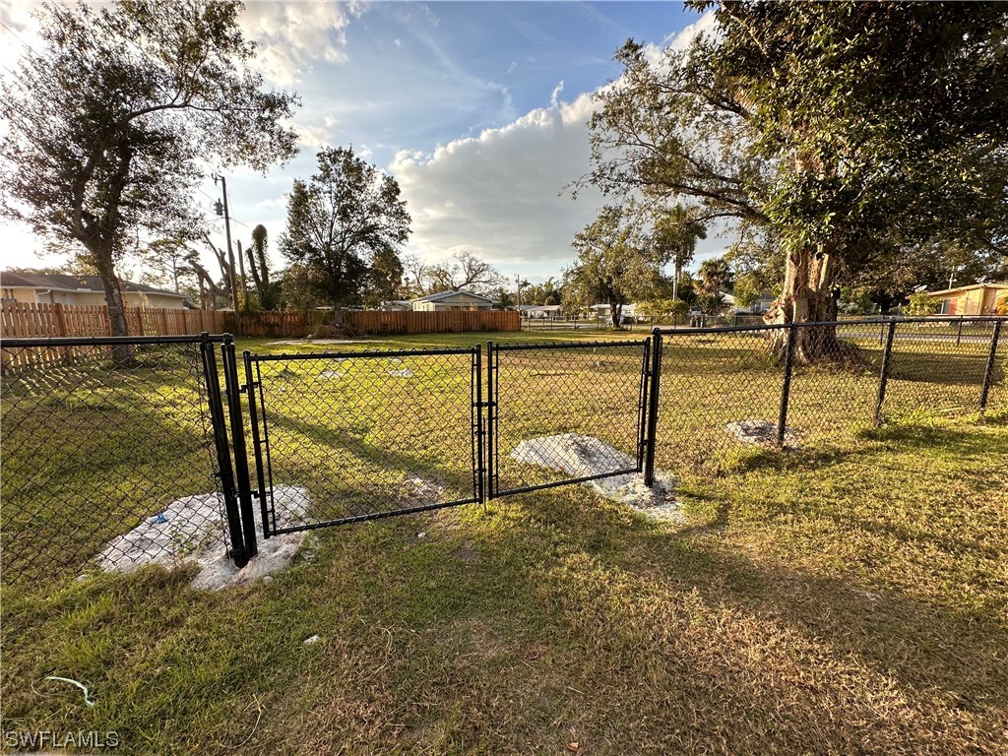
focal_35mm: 14
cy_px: 378
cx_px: 504
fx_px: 408
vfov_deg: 85.7
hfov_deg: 102.1
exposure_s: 1/442
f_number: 2.2
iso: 40
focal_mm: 2.22
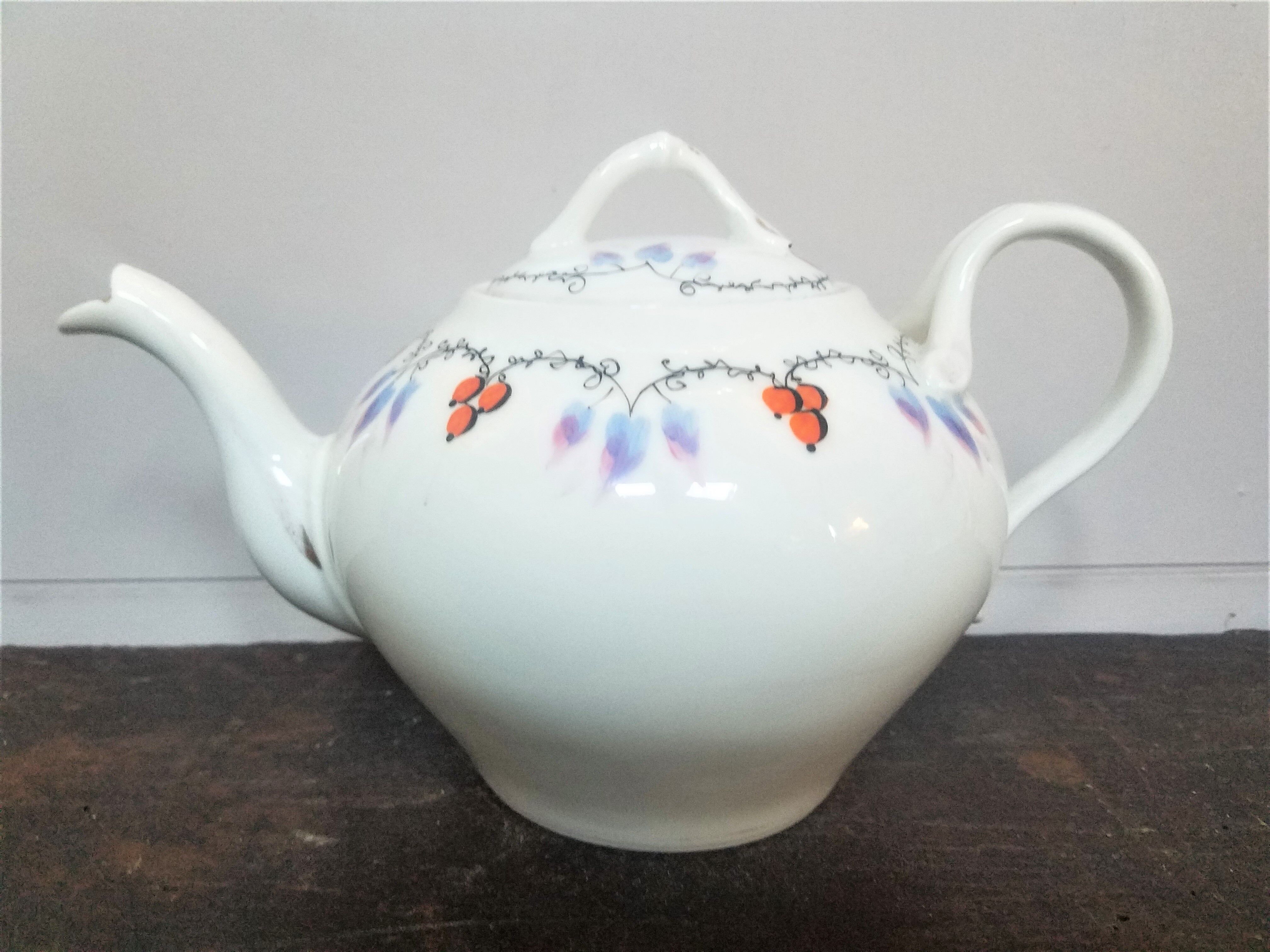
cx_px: 635
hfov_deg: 67.3
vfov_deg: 53.1
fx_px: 954
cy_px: 476
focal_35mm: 26
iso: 200
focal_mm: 4.2
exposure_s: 1/17
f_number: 1.7
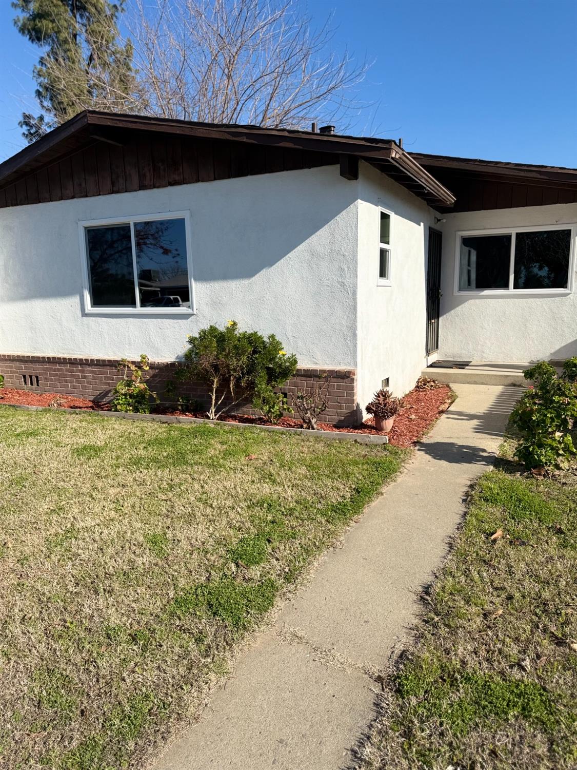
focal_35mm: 24
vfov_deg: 71.6
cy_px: 385
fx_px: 533
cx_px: 288
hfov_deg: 56.8
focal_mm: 6.76
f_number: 1.78
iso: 80
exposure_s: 1/4975
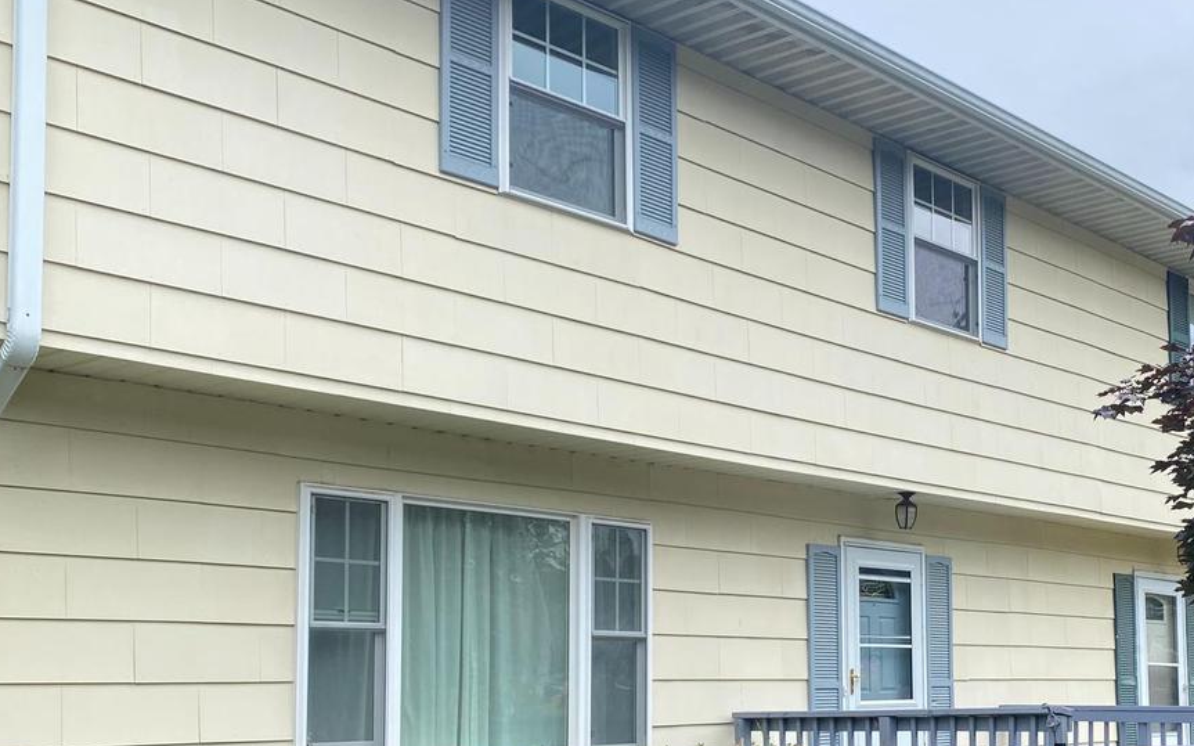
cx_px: 916
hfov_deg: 42.0
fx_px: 1497
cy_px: 601
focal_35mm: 46
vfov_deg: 27.4
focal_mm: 4.25
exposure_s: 1/1585
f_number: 1.8
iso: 32
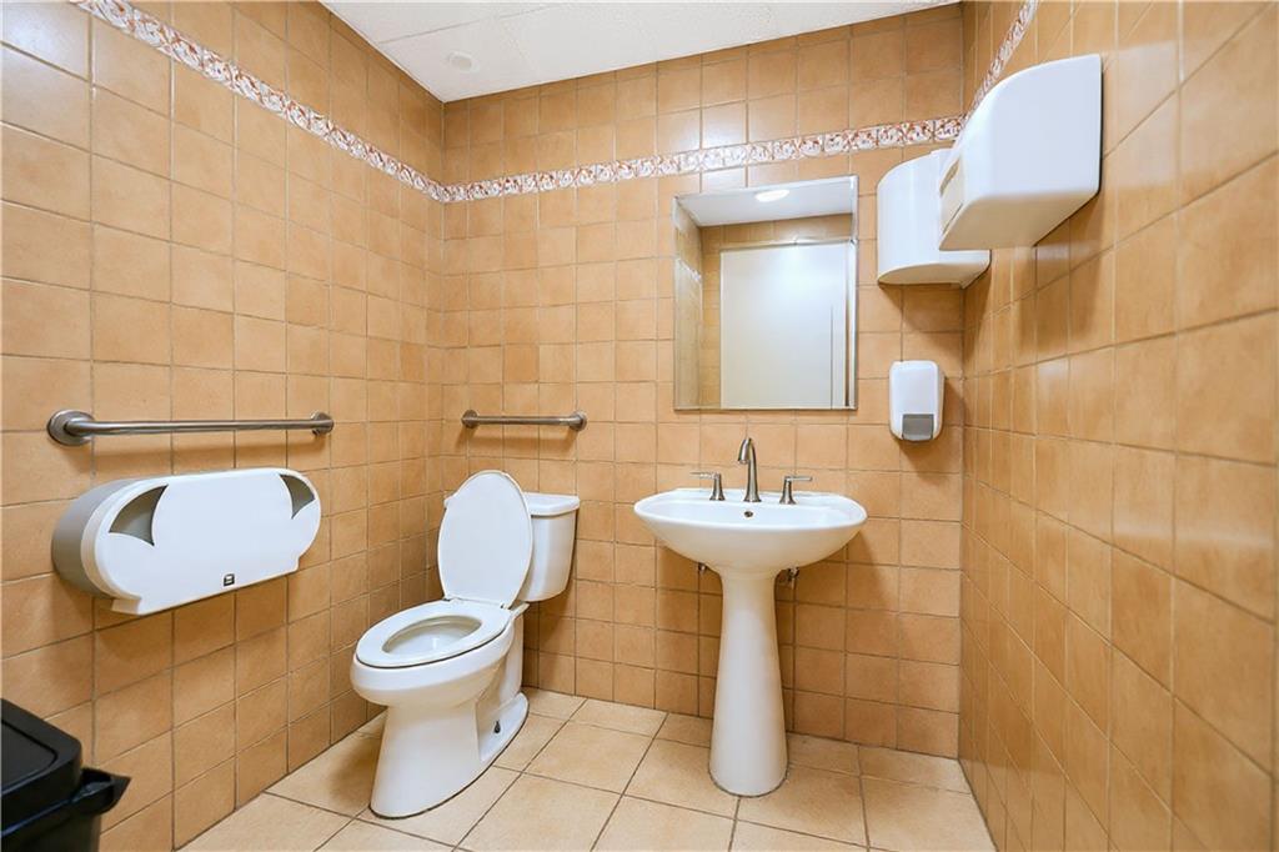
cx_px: 640
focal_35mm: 16
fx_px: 586
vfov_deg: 72.0
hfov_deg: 95.0
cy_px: 426
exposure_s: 1/6
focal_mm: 16.5
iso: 50
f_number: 4
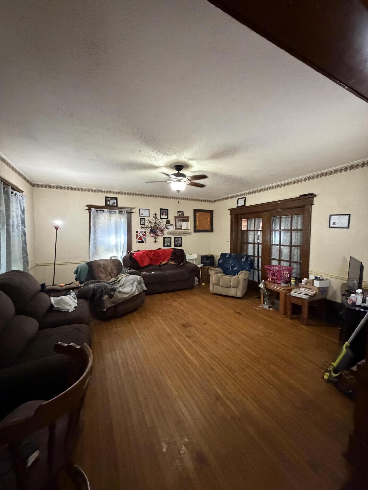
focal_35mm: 14
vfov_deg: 102.1
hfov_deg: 85.7
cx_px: 184
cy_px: 245
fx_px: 198
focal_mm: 2.22
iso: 1250
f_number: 2.2
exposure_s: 1/60
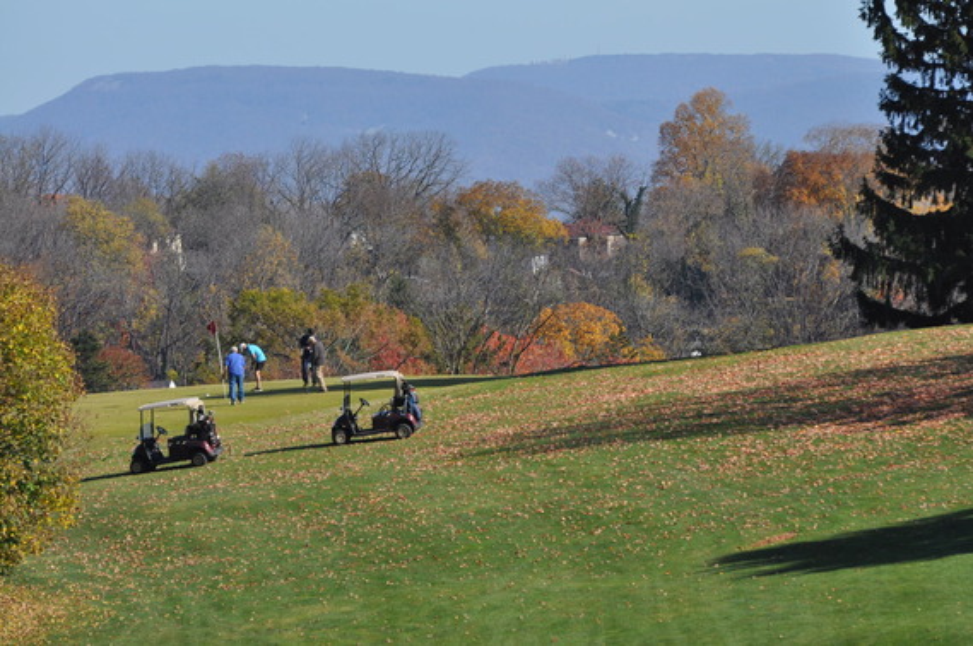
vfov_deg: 4.0
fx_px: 9314
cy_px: 323
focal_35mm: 345
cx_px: 486
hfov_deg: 6.0
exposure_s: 1/800
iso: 200
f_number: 7.1
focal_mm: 230
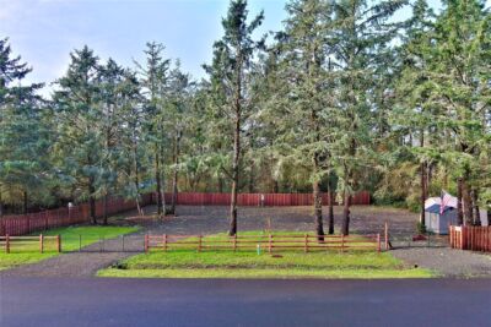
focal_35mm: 29
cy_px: 164
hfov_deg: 63.6
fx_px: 396
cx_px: 246
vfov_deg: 45.0
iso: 100
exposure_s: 1/223
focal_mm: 10.57
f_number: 2.8
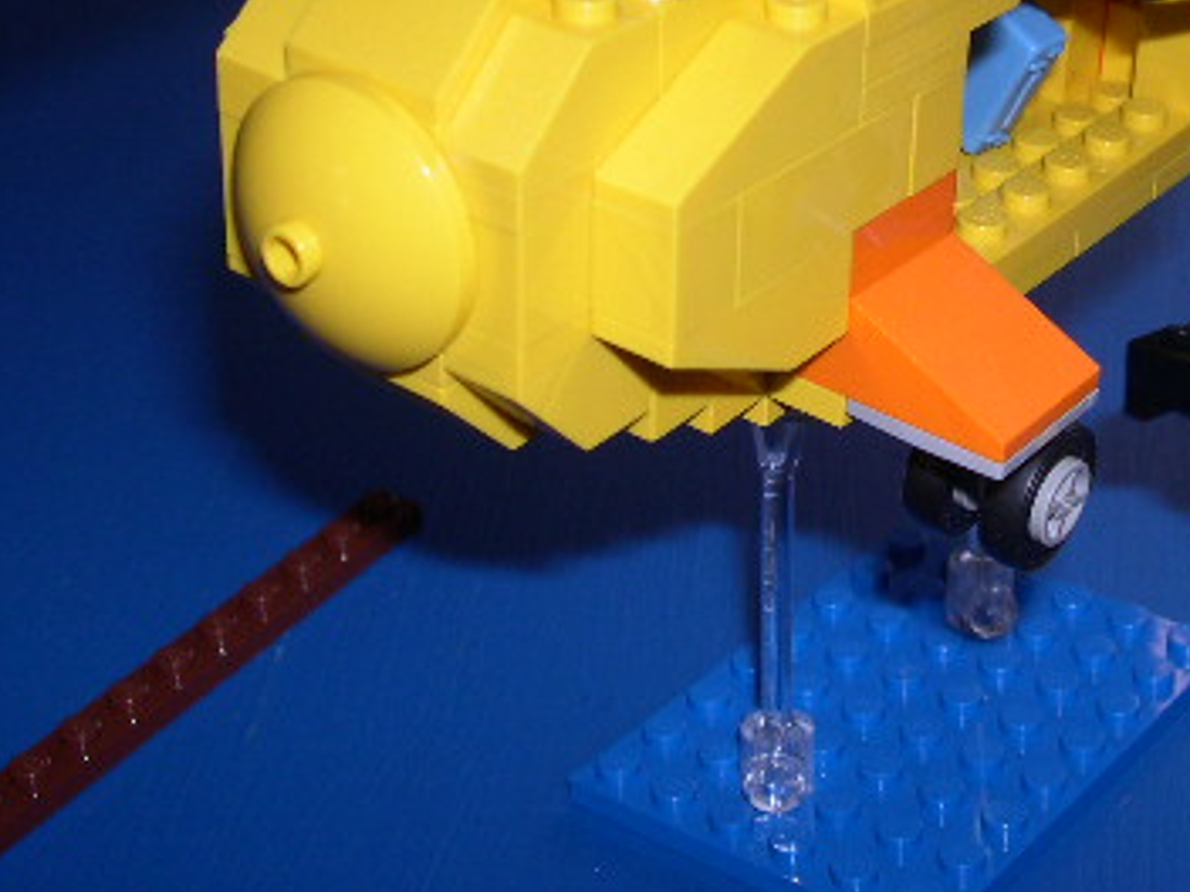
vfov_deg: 20.9
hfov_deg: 27.8
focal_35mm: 69
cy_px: 101
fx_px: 2372
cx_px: 889
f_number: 7.6
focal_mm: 8
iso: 100
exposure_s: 1/30
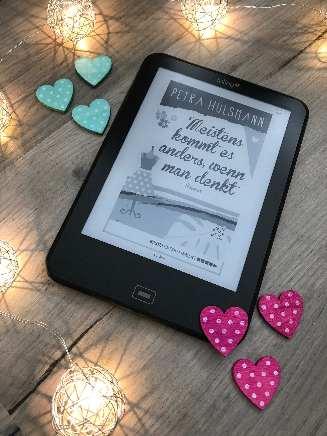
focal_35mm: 28
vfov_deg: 63.4
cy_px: 218
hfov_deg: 49.7
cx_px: 164
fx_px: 353
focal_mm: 3.99
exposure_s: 1/15
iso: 50
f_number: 1.8
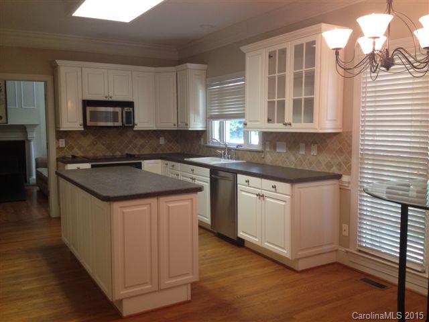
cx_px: 214
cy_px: 161
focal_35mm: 35
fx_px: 434
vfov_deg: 40.7
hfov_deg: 52.6
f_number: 2.4
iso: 125
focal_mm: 4.28
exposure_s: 1/20
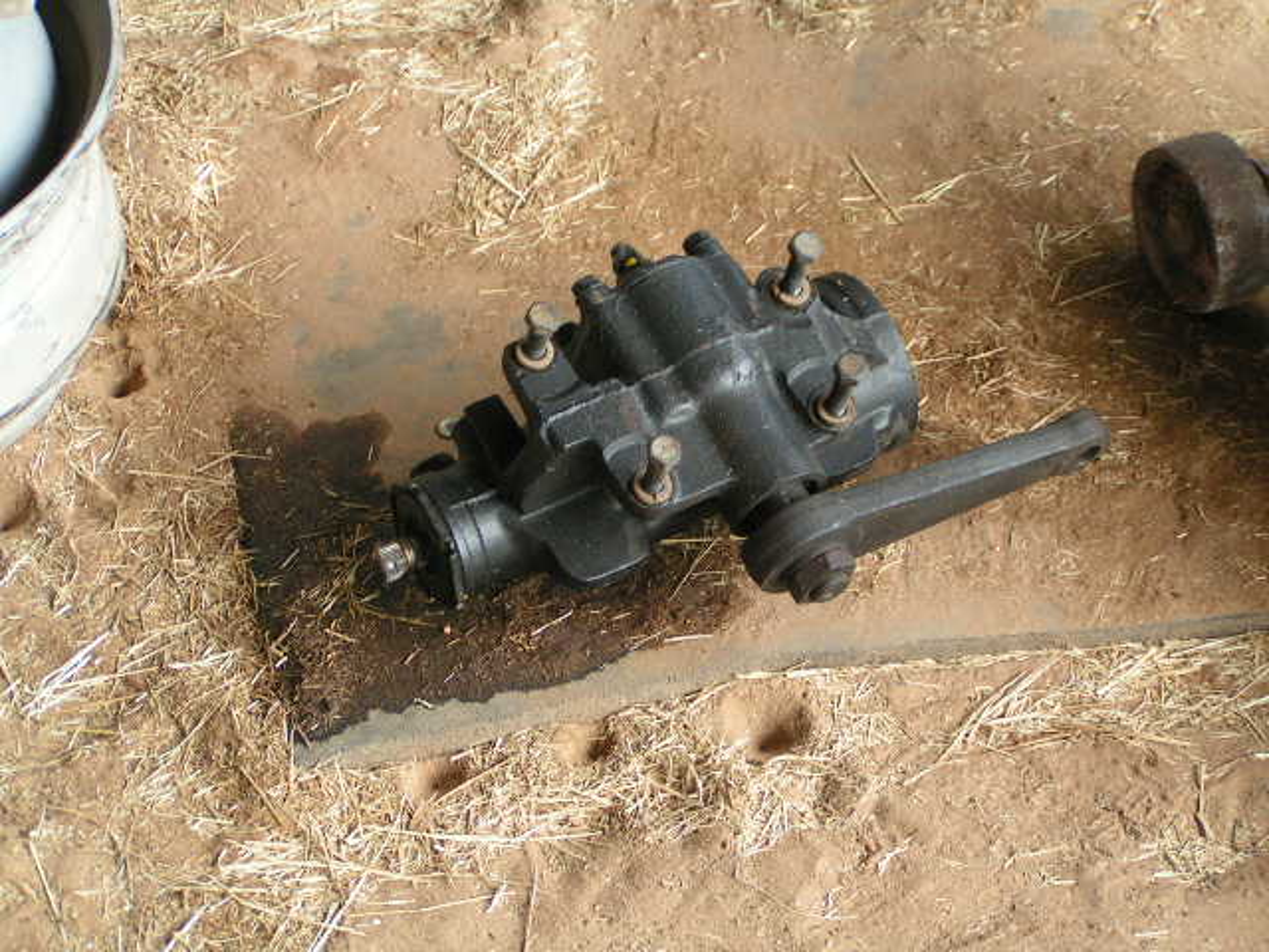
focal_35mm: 99
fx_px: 3629
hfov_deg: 19.8
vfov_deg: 14.9
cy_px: 476
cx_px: 634
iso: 80
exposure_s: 1/100
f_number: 3.5
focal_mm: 15.2
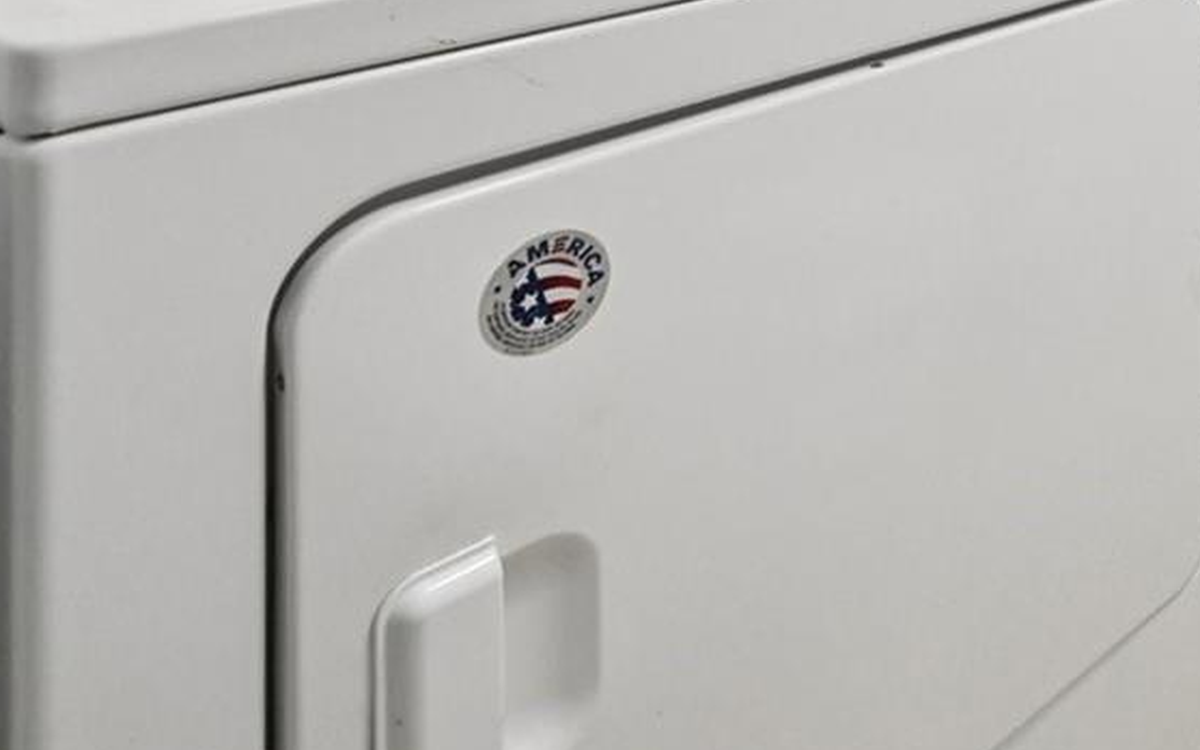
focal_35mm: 41
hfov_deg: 33.6
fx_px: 1341
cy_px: -347
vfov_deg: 24.8
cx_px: 1594
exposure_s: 1/320
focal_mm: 14
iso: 2500
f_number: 8
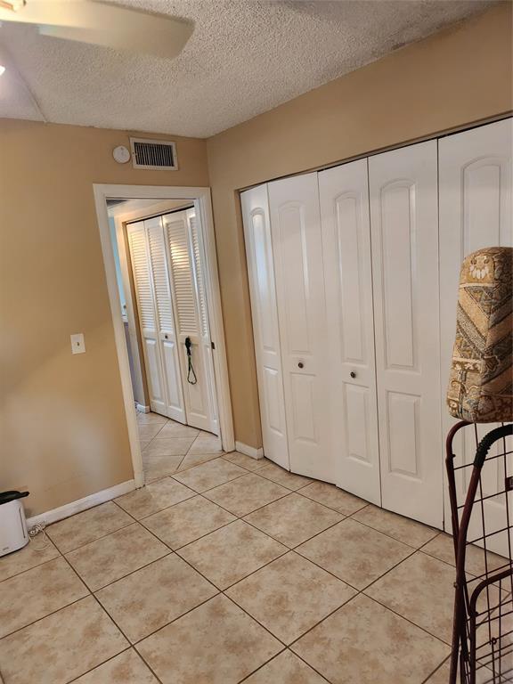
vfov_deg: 71.6
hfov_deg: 56.8
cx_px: 256
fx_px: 474
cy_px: 342
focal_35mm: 24
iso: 1000
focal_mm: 5
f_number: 1.8
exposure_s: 1/120
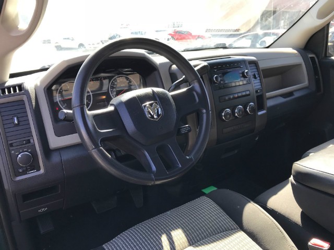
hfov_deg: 63.4
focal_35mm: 28
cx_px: 167
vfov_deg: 49.7
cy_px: 125
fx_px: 270
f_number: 1.8
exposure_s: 1/160
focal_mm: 3.99
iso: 20
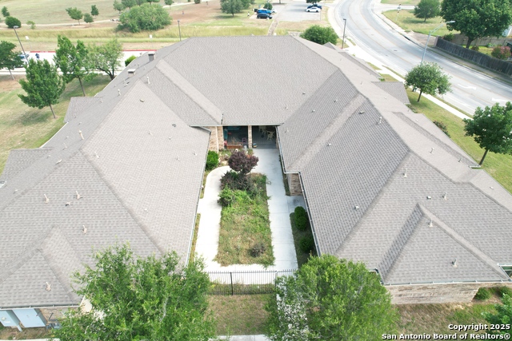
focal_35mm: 22
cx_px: 256
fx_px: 313
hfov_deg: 78.6
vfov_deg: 57.3
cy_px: 170
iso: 100
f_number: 2.8
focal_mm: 8.38
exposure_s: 1/320
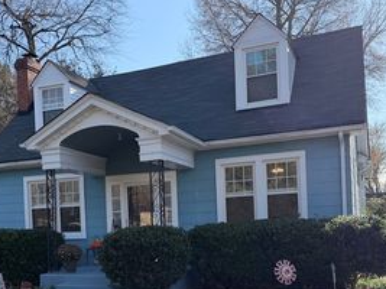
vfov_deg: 31.5
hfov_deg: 41.6
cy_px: 220
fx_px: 502
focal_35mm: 45
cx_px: 132
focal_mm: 6.76
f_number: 1.78
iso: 100
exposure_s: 1/2907
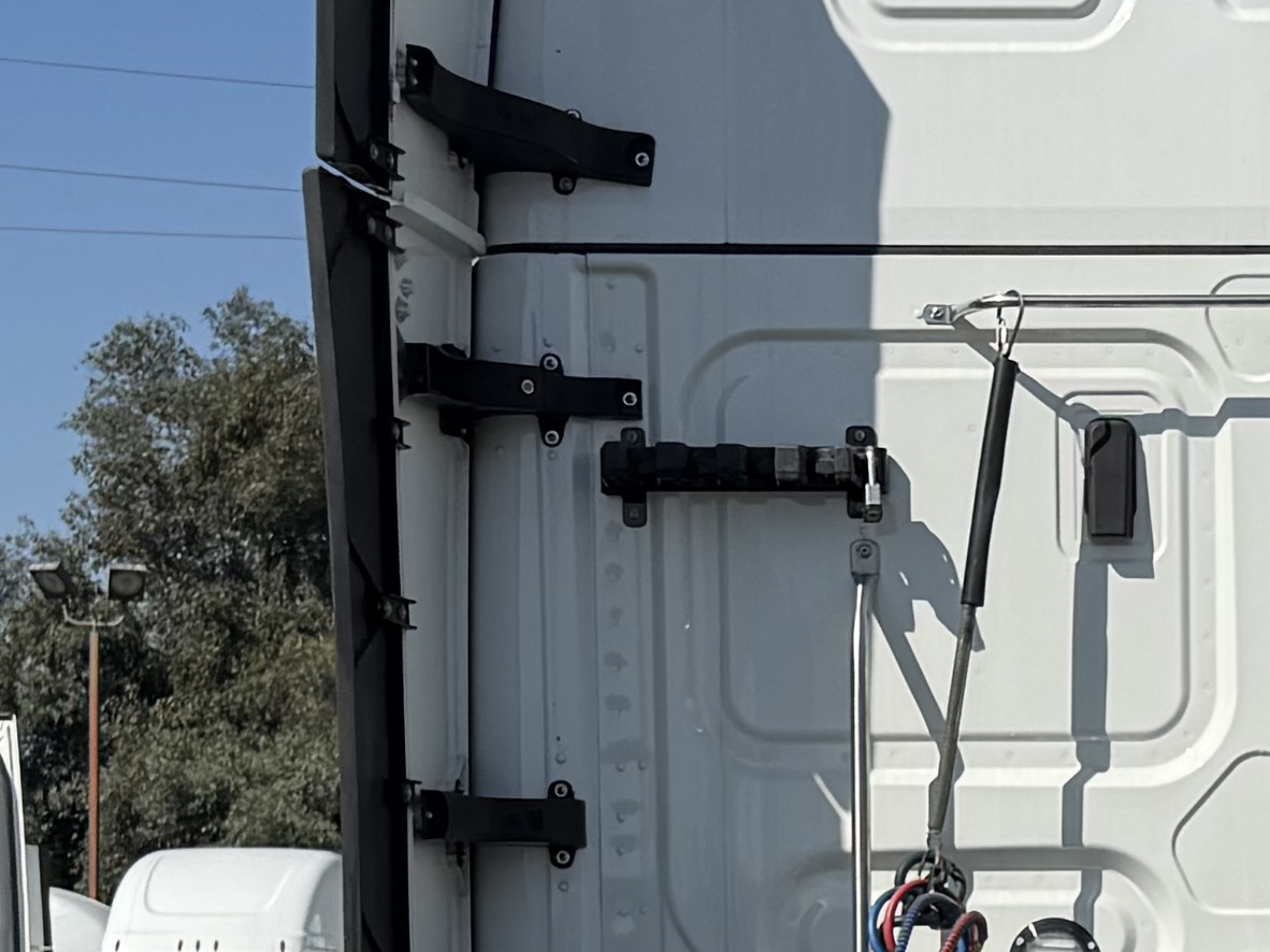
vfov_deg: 12.4
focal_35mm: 116
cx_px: 1272
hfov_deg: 16.6
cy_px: 1237
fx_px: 4255
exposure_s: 1/7353
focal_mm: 6.76
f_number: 1.78
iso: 80
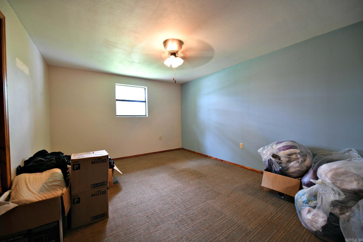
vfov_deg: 81.2
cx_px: 182
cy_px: 121
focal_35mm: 14
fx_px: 141
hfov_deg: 104.3
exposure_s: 1/13
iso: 160
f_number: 2.8
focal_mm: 14
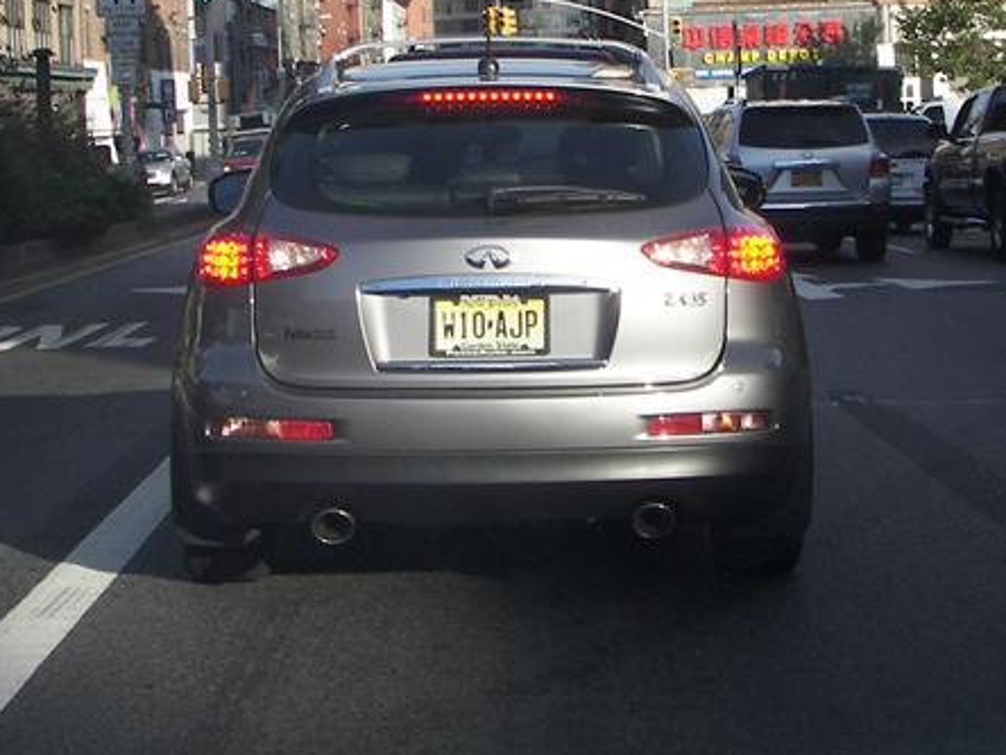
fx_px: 2412
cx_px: 587
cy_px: 79
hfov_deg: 23.5
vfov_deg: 17.5
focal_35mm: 83
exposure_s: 1/125
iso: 64
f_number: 6.3
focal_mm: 6
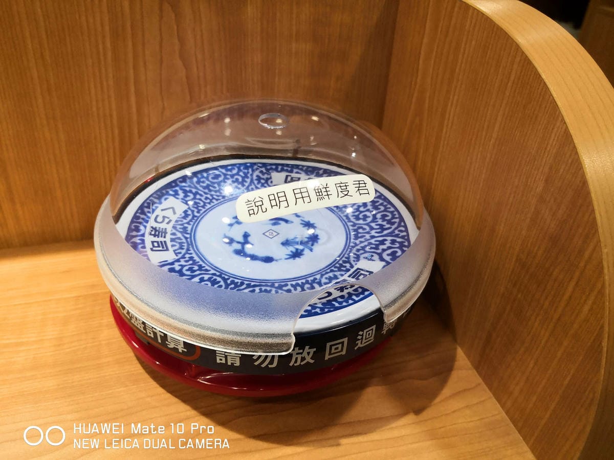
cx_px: 307
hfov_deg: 65.3
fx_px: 479
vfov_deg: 51.4
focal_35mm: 27
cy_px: 230
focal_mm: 3.95
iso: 200
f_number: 1.6
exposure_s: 1/120
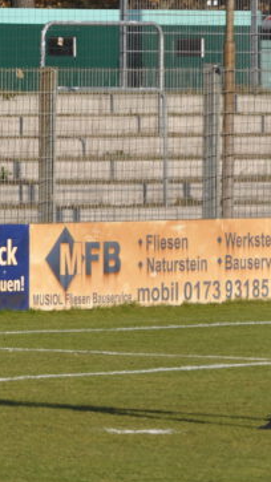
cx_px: -323
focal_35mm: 597
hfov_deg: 2.0
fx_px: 7638
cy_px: 185
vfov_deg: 3.6
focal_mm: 135
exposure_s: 1/800
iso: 200
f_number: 7.1
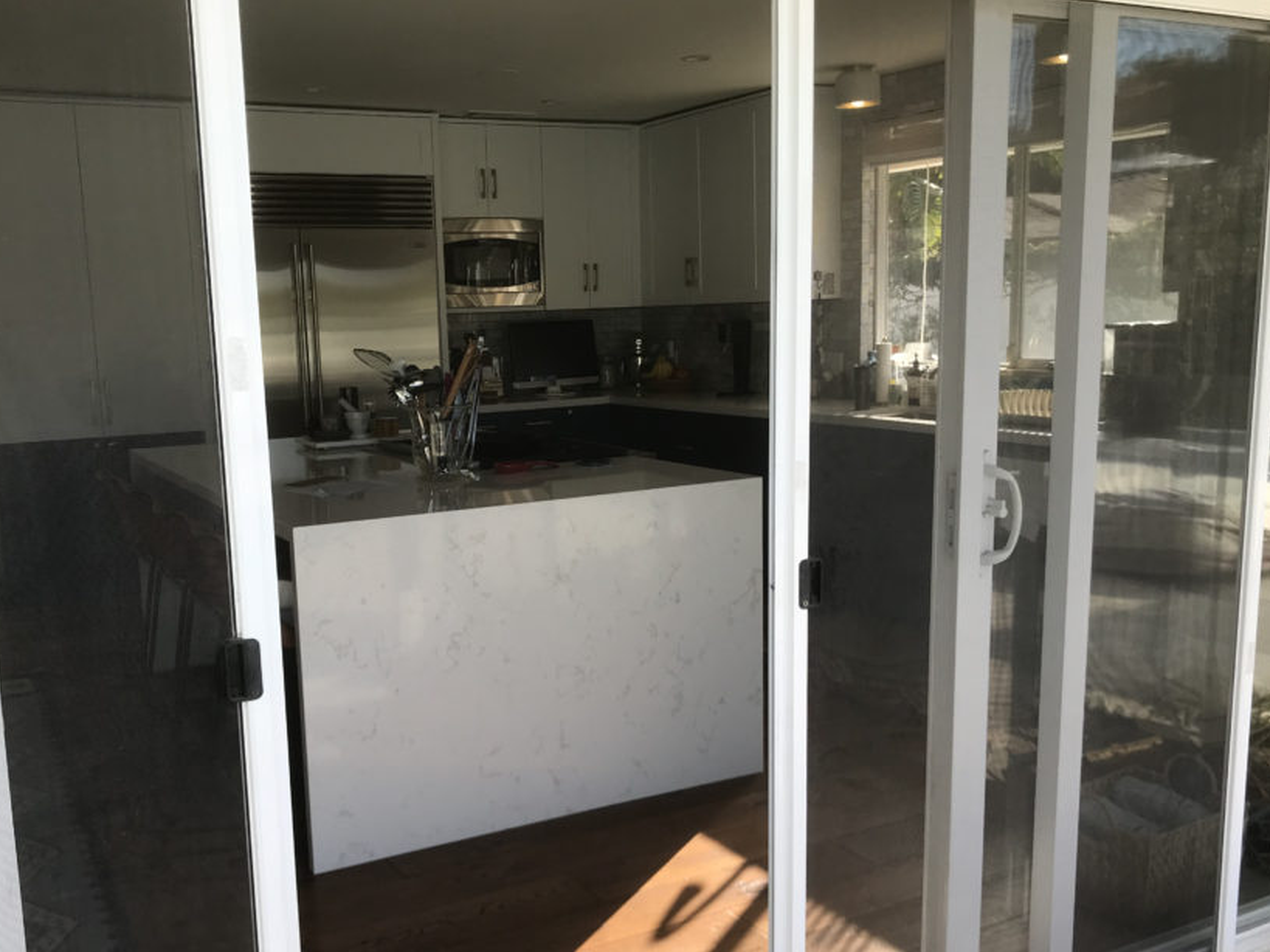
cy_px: 543
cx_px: 560
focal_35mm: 35
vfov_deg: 40.6
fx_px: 1284
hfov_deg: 52.5
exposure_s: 1/553
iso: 20
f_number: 1.8
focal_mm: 3.99
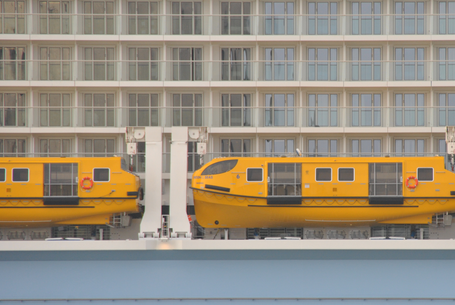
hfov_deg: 4.6
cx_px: 321
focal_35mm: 445
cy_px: 173
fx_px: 5631
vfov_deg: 3.1
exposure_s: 1/500
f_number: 6.3
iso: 250
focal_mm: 200
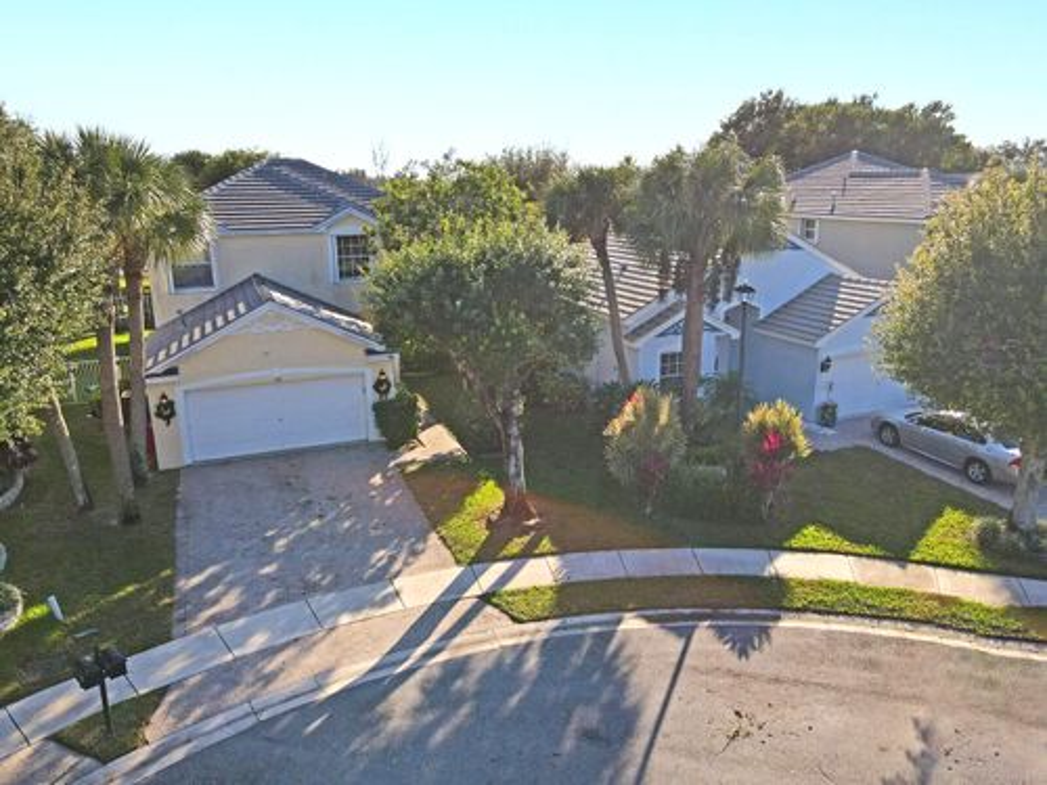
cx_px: 524
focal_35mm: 24
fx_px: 726
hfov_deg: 71.6
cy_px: 392
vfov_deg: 56.8
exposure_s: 1/725
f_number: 2.8
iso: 100
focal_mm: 4.5
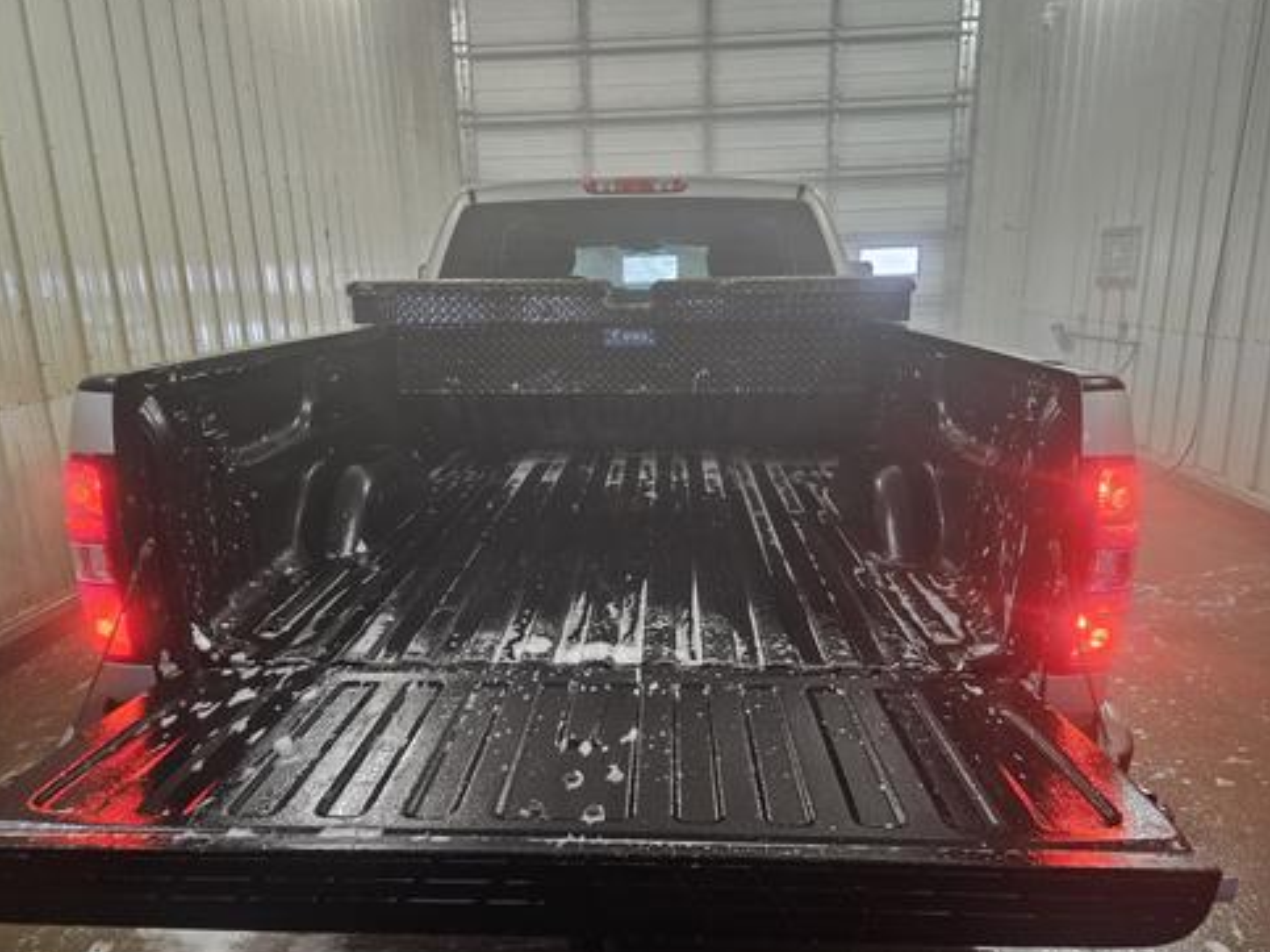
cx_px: 639
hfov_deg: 71.6
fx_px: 880
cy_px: 479
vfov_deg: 56.8
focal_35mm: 24
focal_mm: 5.4
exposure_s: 1/40
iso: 500
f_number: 1.8
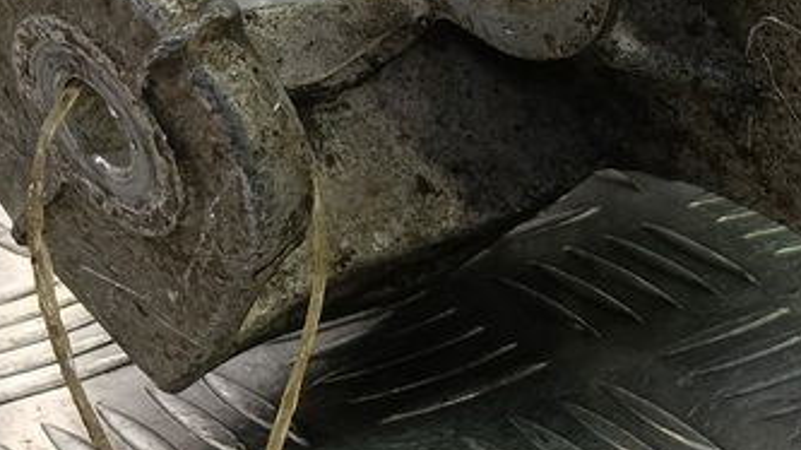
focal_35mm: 77
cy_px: 99
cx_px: 825
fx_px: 1635
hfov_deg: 25.9
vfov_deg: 15.6
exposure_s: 1/50
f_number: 1.6
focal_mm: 4.11
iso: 79
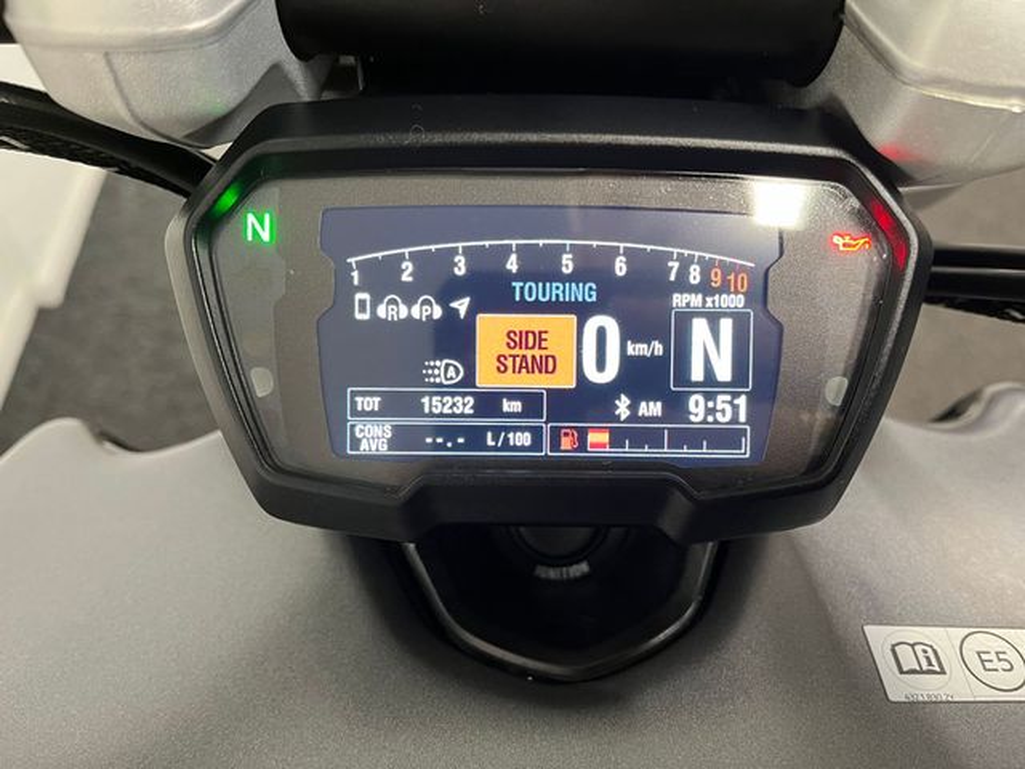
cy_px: 384
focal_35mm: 26
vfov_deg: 53.1
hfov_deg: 67.3
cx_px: 512
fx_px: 770
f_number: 1.6
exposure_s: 1/57
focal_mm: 5.1
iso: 320
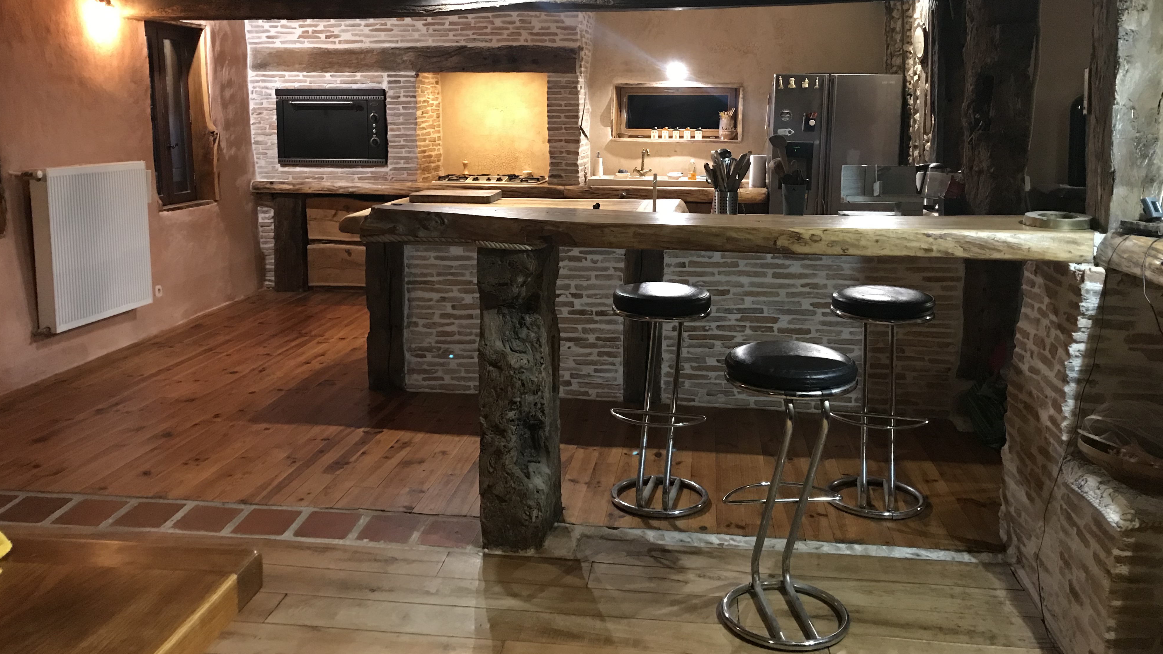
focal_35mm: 31
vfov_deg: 37.4
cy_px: 227
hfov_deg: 62.6
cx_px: 578
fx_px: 956
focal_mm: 3.99
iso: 100
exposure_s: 1/5
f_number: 1.8
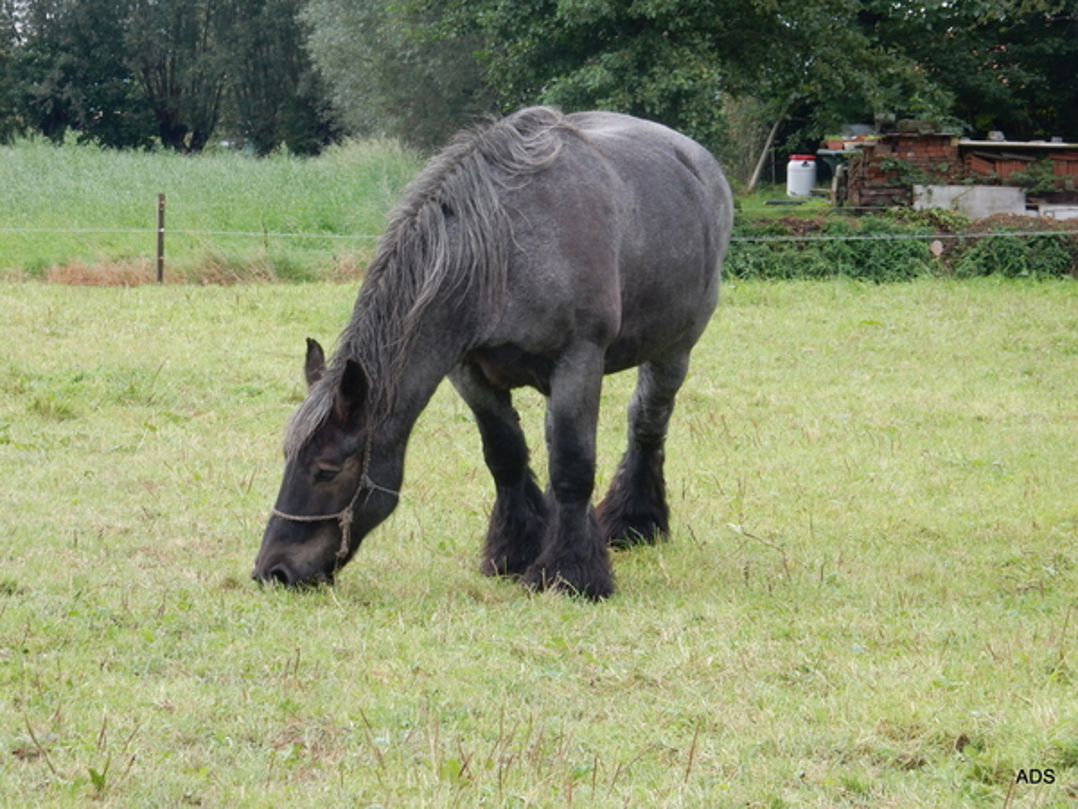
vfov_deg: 9.1
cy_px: 404
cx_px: 539
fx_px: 5107
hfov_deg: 12.0
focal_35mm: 164
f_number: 6
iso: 125
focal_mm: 29.2
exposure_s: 1/80
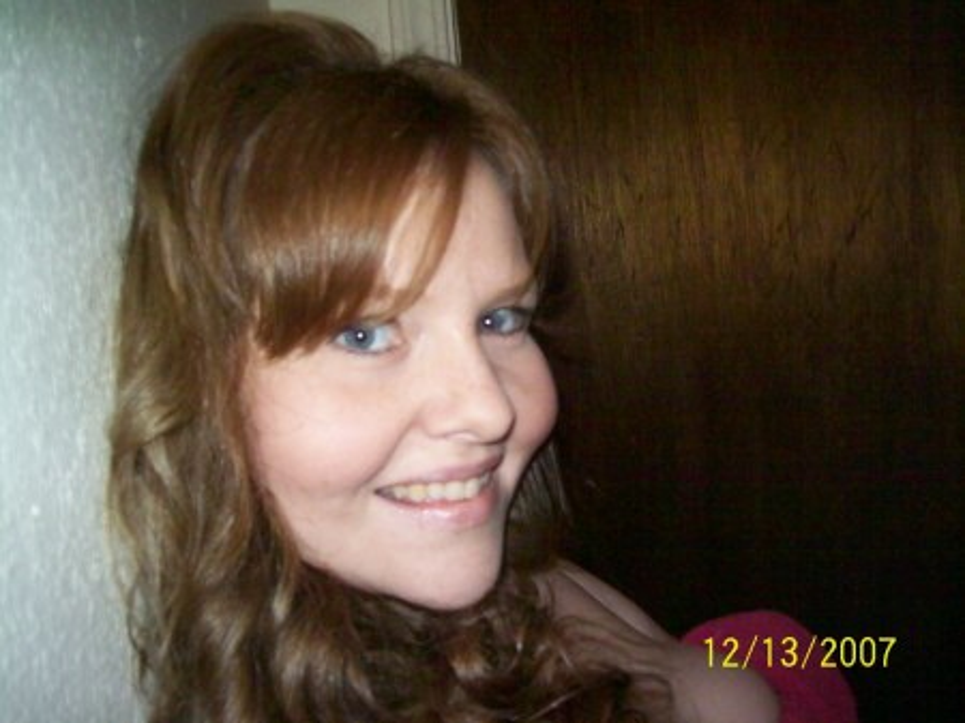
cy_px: 362
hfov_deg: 51.4
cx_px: 482
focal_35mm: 36
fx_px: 1003
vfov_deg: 39.6
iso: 160
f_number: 2.7
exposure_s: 1/64
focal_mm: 6
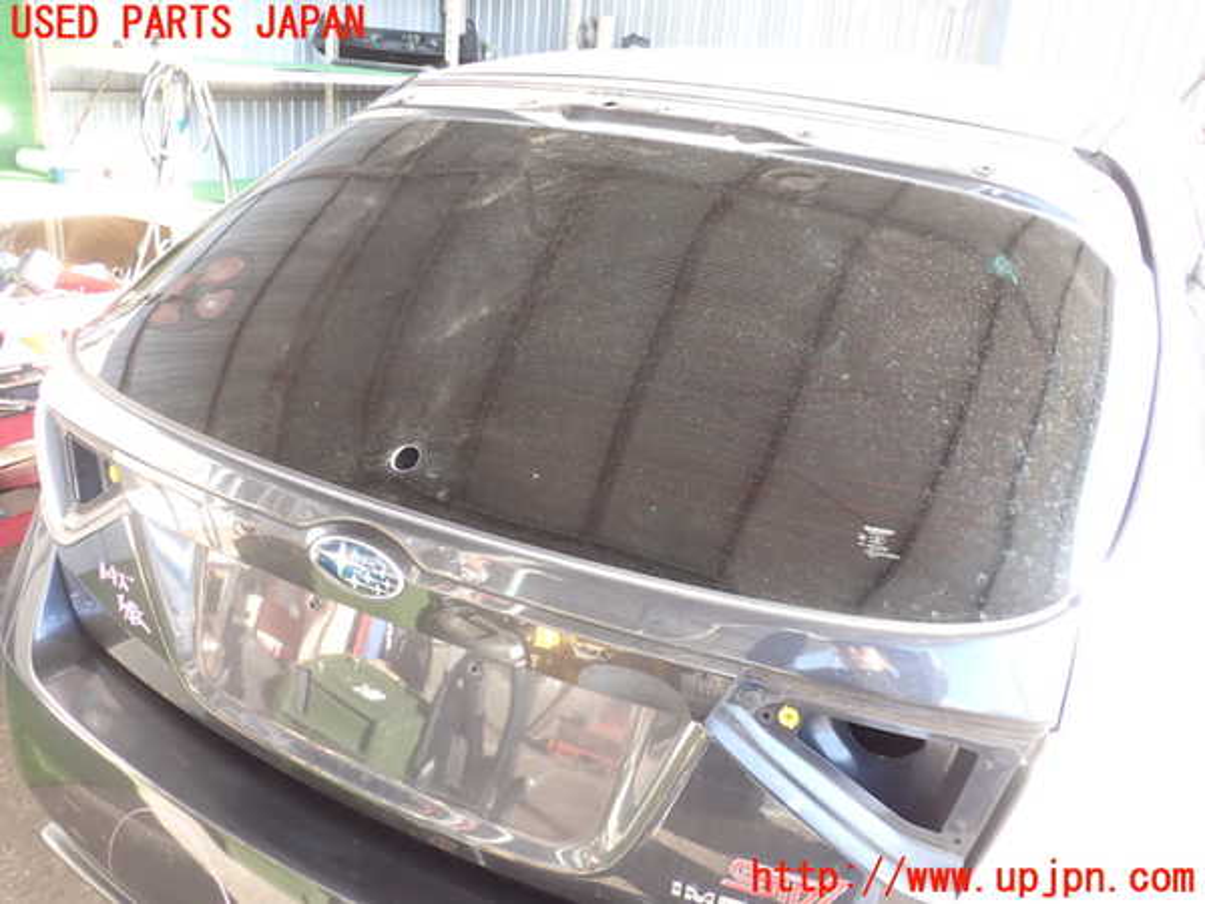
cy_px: 452
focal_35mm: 30
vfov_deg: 46.8
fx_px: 1044
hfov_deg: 60.0
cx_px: 602
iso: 125
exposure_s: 1/60
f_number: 2.3
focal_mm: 5.4
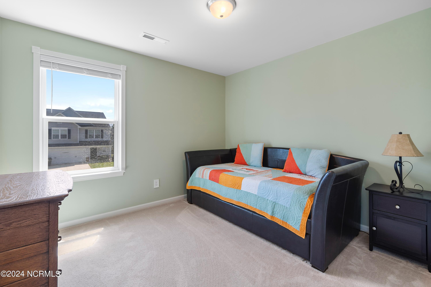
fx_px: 180
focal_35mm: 15
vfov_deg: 77.3
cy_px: 144
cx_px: 216
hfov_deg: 100.4
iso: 100
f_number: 4.5
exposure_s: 1/6
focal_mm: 10
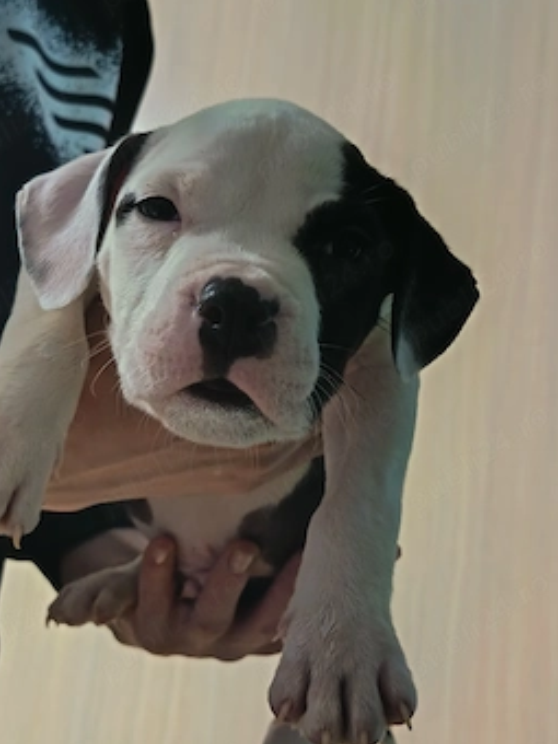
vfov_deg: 36.1
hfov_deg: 27.5
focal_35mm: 53
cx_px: 247
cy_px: 328
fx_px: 1139
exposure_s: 1/33.3
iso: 3276
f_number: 1.75
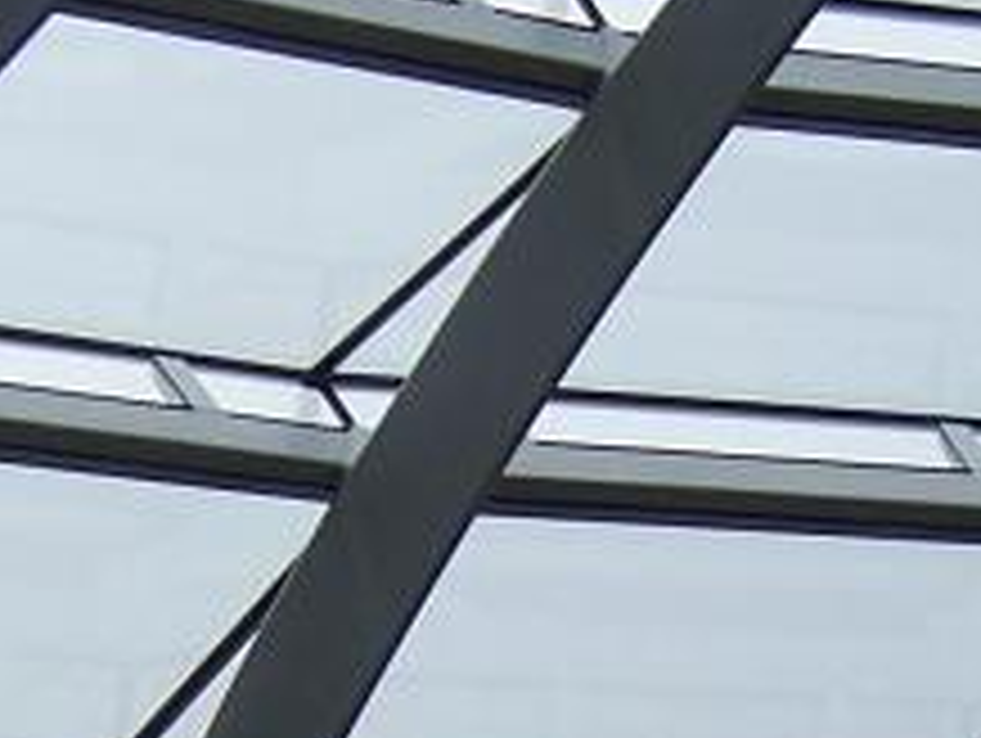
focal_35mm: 169
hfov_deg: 11.7
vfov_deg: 8.7
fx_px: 4795
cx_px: 567
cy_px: 950
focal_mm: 6
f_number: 3
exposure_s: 1/350
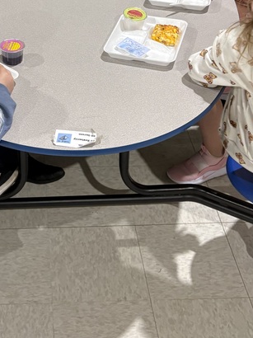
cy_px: 10
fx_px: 634
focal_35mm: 65
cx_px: 40
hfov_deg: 22.2
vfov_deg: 28.2
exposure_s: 1/60
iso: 200
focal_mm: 5.96
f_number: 1.6
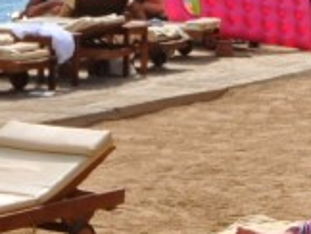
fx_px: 1929
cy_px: 94
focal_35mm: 214
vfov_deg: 6.9
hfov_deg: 9.2
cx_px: 82
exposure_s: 1/200
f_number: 13
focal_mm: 21
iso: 100
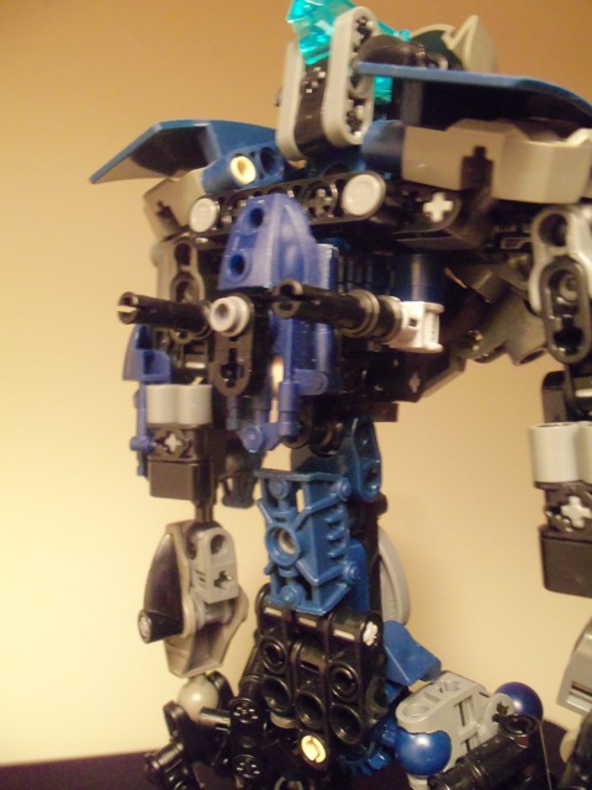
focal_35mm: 29
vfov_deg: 61.7
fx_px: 661
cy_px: 395
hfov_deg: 48.2
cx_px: 296
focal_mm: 5.2
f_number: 3.4
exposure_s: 1/30
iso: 400
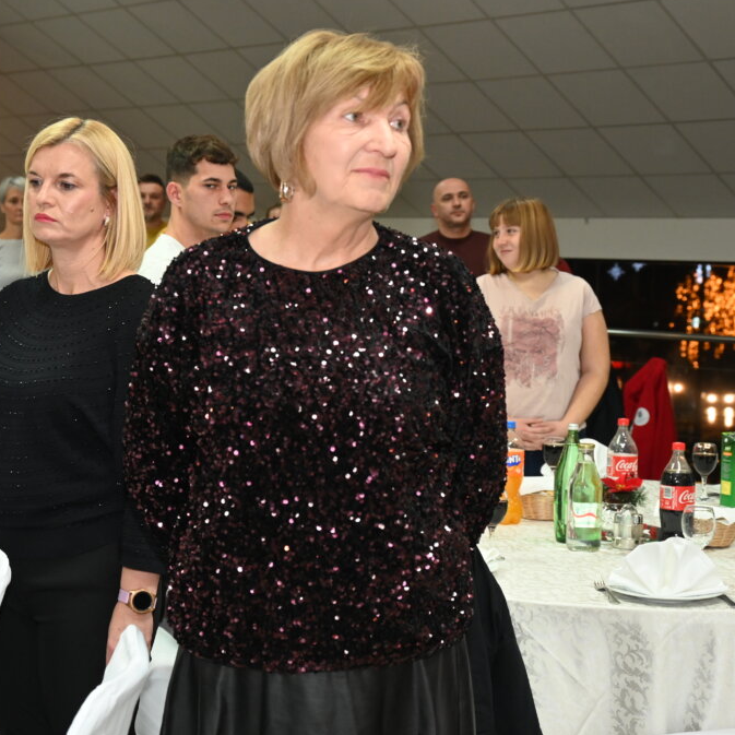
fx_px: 1489
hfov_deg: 27.7
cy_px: 366
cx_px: 298
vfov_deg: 27.7
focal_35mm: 62
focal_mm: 48
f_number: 5.6
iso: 2800
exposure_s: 1/60
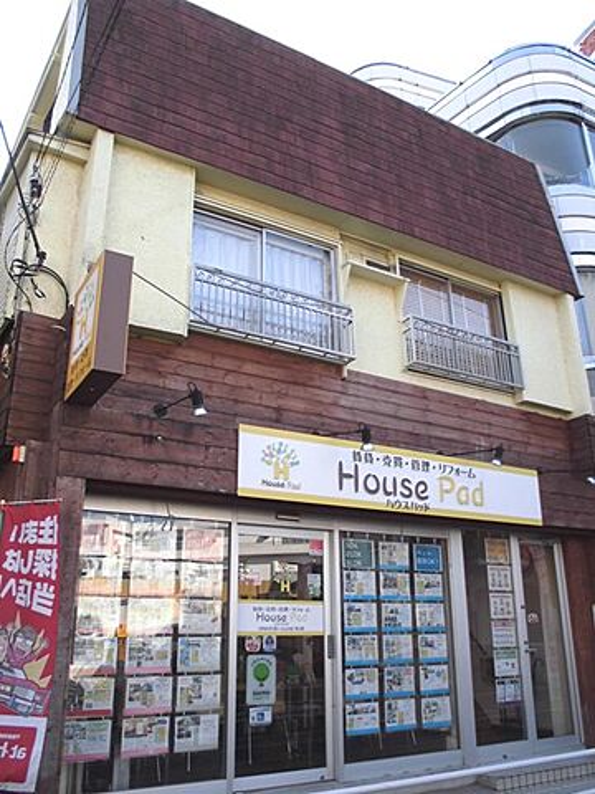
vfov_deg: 61.7
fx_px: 665
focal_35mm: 29
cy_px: 397
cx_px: 298
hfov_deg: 48.2
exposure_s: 1/125
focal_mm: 5.3
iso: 100
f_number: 3.7
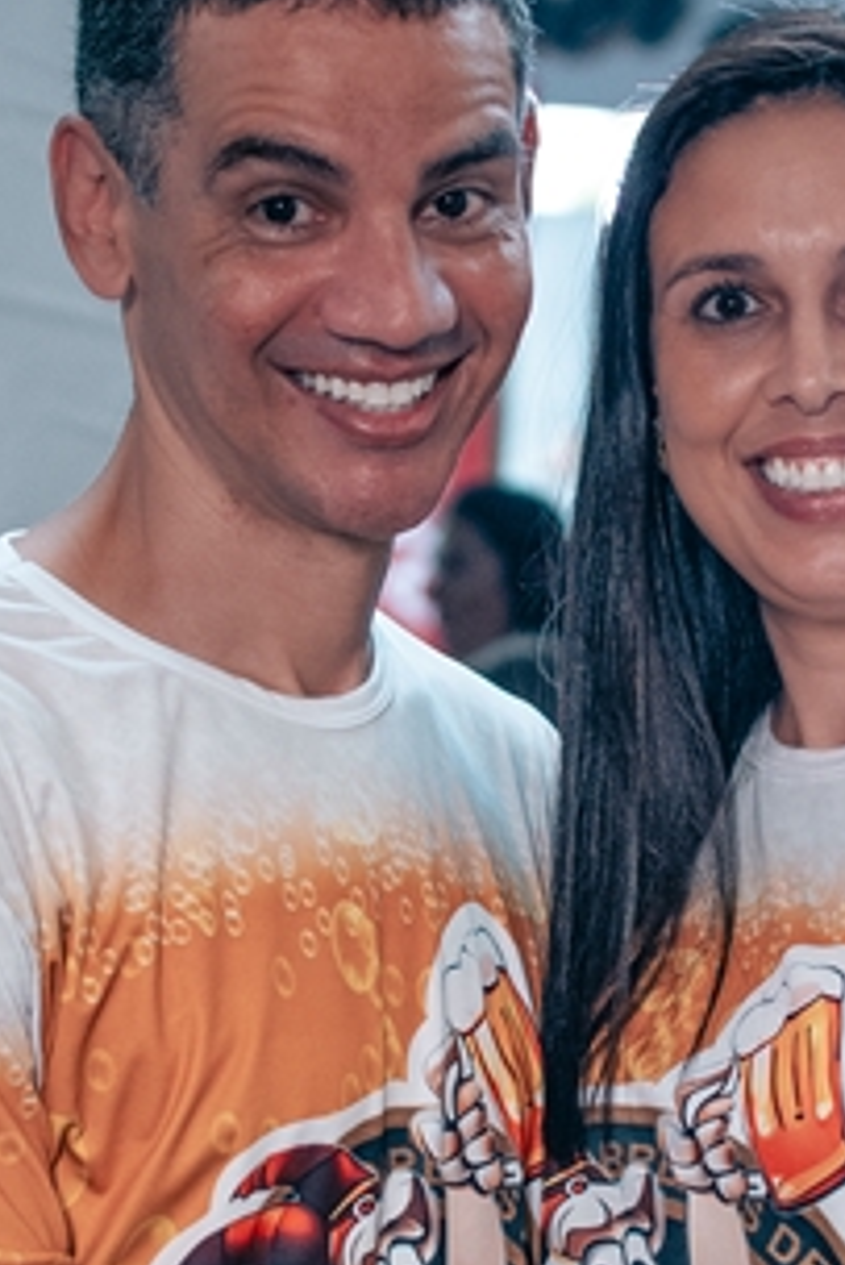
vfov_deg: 16.0
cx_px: 672
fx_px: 4509
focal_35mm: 128
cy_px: 791
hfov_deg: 10.7
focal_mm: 35
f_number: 2.5
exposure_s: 1/800
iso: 1600
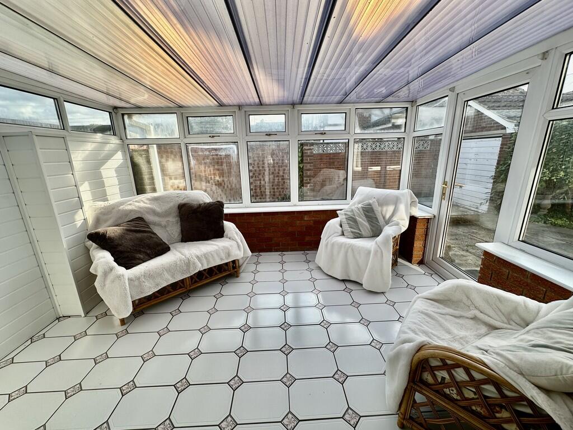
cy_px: 215
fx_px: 232
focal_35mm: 14
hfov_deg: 102.1
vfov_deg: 85.7
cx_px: 286
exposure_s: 1/530
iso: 40
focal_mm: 2.22
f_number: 2.2
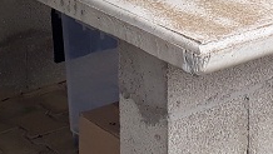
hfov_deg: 19.7
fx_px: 782
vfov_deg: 10.4
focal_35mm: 108
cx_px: 203
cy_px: -148
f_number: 1.9
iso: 40
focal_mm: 3.6
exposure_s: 1/724
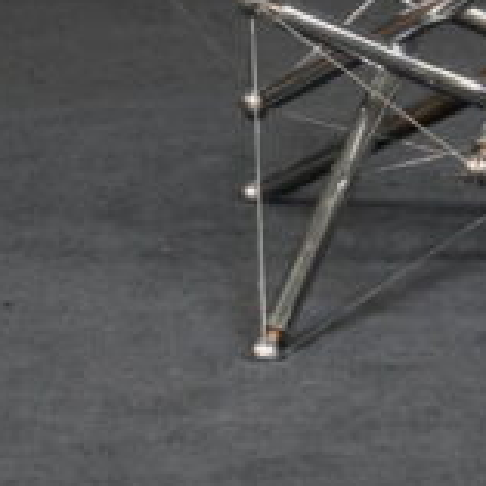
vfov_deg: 5.6
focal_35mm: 311
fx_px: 4940
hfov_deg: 5.6
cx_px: 418
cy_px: -65
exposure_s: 1/125
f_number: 7.1
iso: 5000
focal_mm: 96
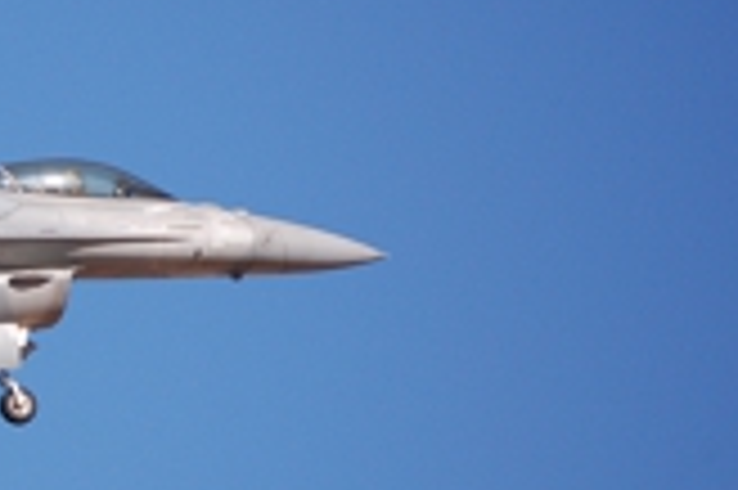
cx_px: -117
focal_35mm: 798
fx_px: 16342
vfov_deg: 1.7
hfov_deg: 2.6
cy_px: 247
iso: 360
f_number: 5.6
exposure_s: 1/2000
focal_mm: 200
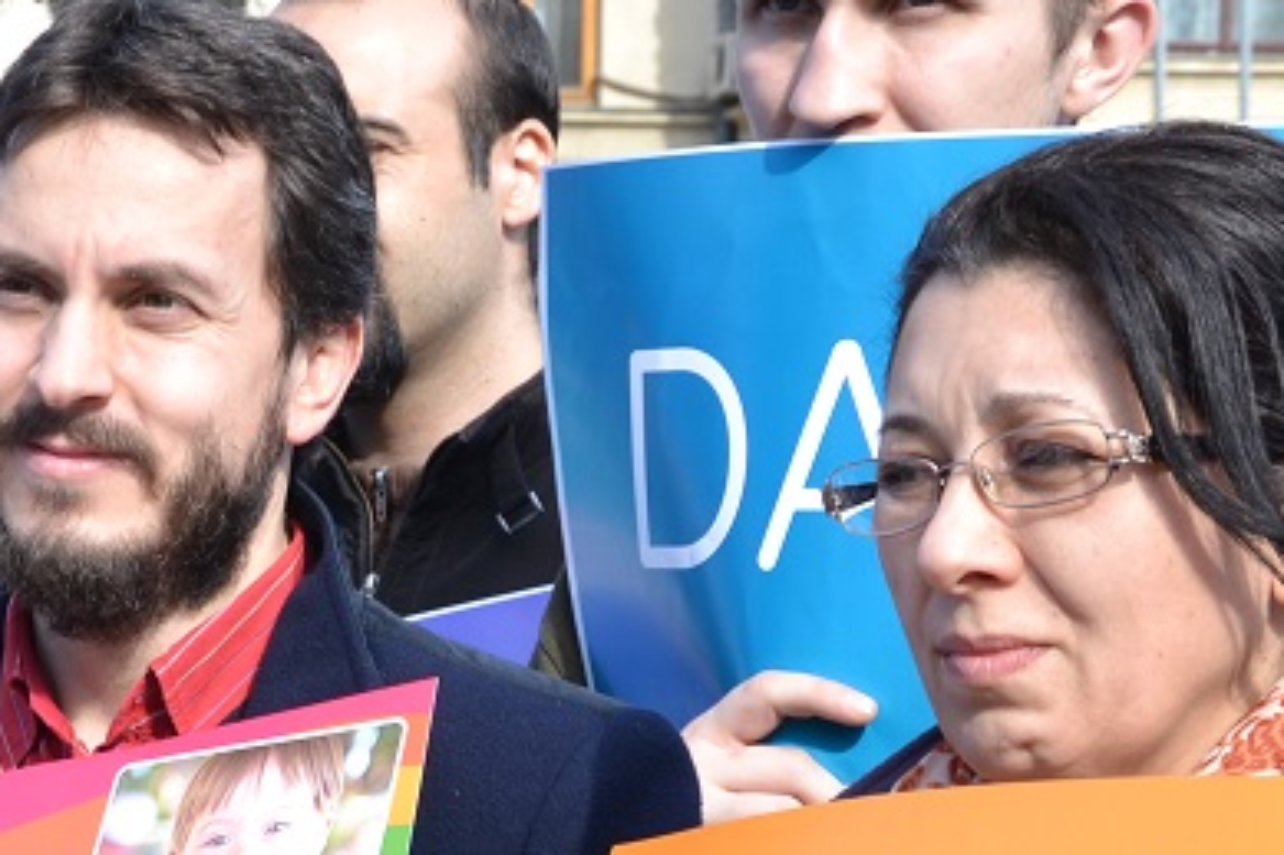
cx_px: -257
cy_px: 838
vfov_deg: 9.2
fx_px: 5276
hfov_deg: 13.5
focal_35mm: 148
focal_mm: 32
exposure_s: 1/80
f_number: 8
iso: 100
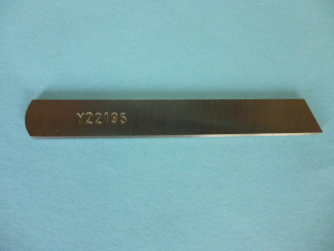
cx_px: 167
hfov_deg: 63.4
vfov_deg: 49.7
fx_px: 270
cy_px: 126
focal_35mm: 28
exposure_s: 1/60
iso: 400
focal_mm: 5
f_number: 3.1
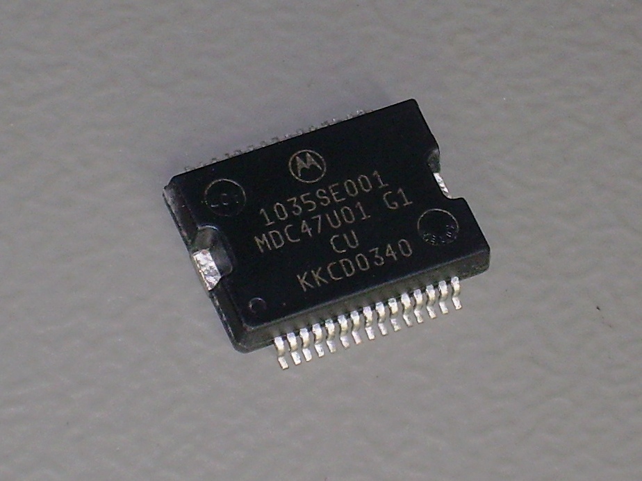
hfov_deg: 17.9
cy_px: 240
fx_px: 2040
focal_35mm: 110
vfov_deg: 13.5
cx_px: 321
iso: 50
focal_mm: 18.9
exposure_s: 1/60
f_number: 4.9
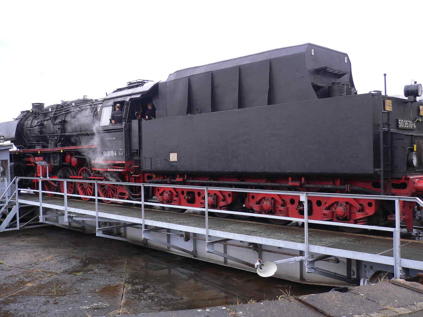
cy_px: 158
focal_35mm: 35
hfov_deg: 52.6
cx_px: 212
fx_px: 428
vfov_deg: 40.7
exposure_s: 1/400
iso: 100
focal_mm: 5.8
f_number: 2.8
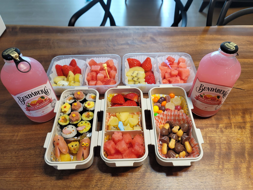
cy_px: 95
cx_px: 126
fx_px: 183
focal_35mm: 25
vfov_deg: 54.9
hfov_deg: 69.4
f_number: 1.8
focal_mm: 7
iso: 160
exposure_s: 1/119
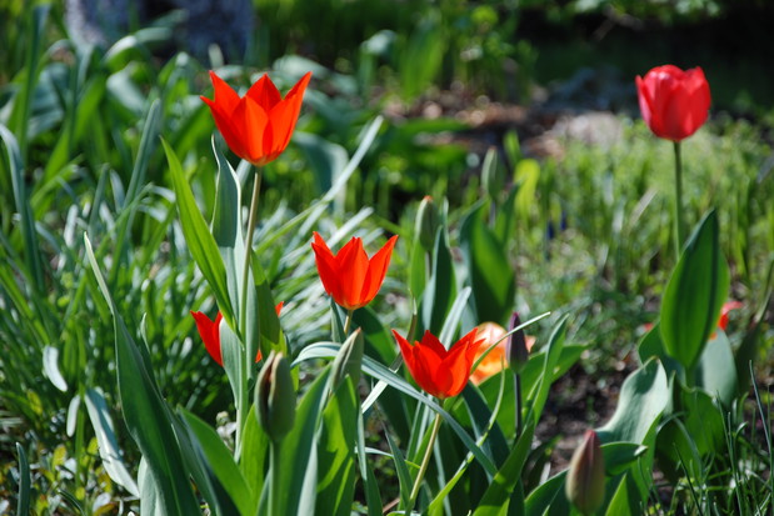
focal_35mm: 158
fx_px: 3387
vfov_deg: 8.7
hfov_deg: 13.0
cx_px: 387
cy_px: 258
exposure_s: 1/200
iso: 100
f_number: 5.6
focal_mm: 105
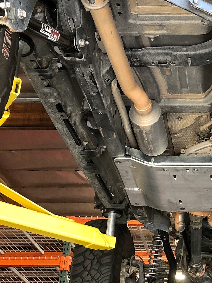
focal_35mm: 74
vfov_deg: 26.2
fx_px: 604
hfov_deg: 19.2
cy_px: 190
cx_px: 220
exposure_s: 1/30
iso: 32
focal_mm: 3.99
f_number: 1.8
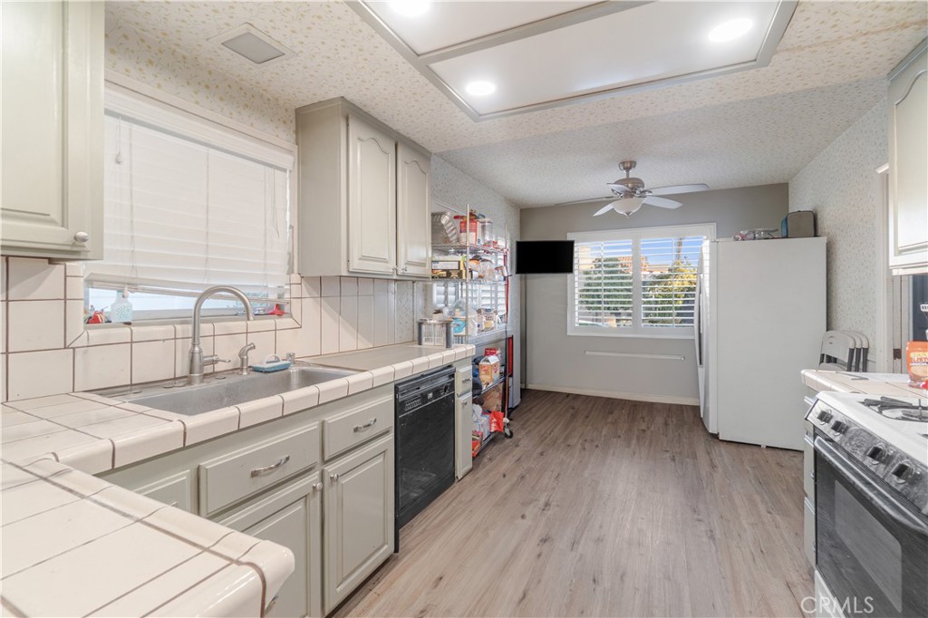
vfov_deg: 77.3
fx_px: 387
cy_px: 309
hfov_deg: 100.4
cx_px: 464
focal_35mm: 15
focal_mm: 10
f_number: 7.1
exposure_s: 1/2
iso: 100
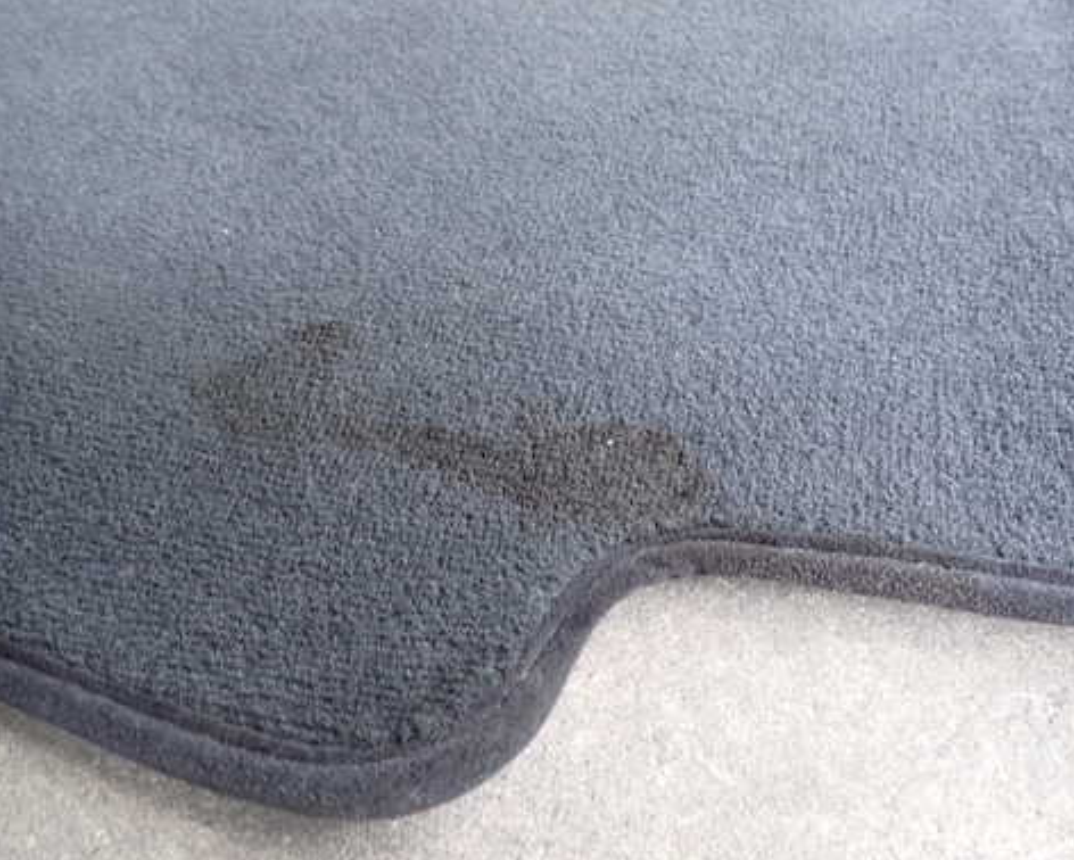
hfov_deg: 57.1
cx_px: 510
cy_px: 435
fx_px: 986
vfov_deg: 47.1
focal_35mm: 31
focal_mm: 4.5
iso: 200
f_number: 2
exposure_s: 1/40
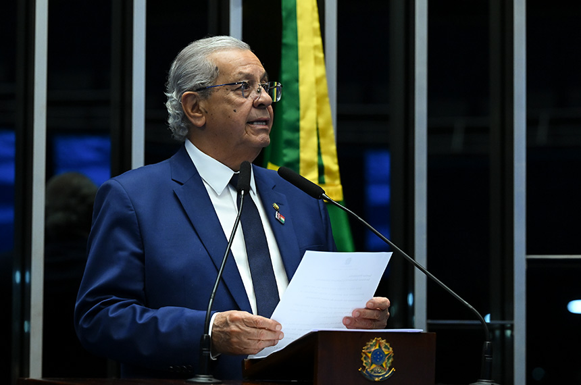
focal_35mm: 145
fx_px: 2336
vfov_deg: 9.4
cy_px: 192
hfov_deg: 14.2
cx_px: 290
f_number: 5
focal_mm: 145
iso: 4000
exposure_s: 1/125
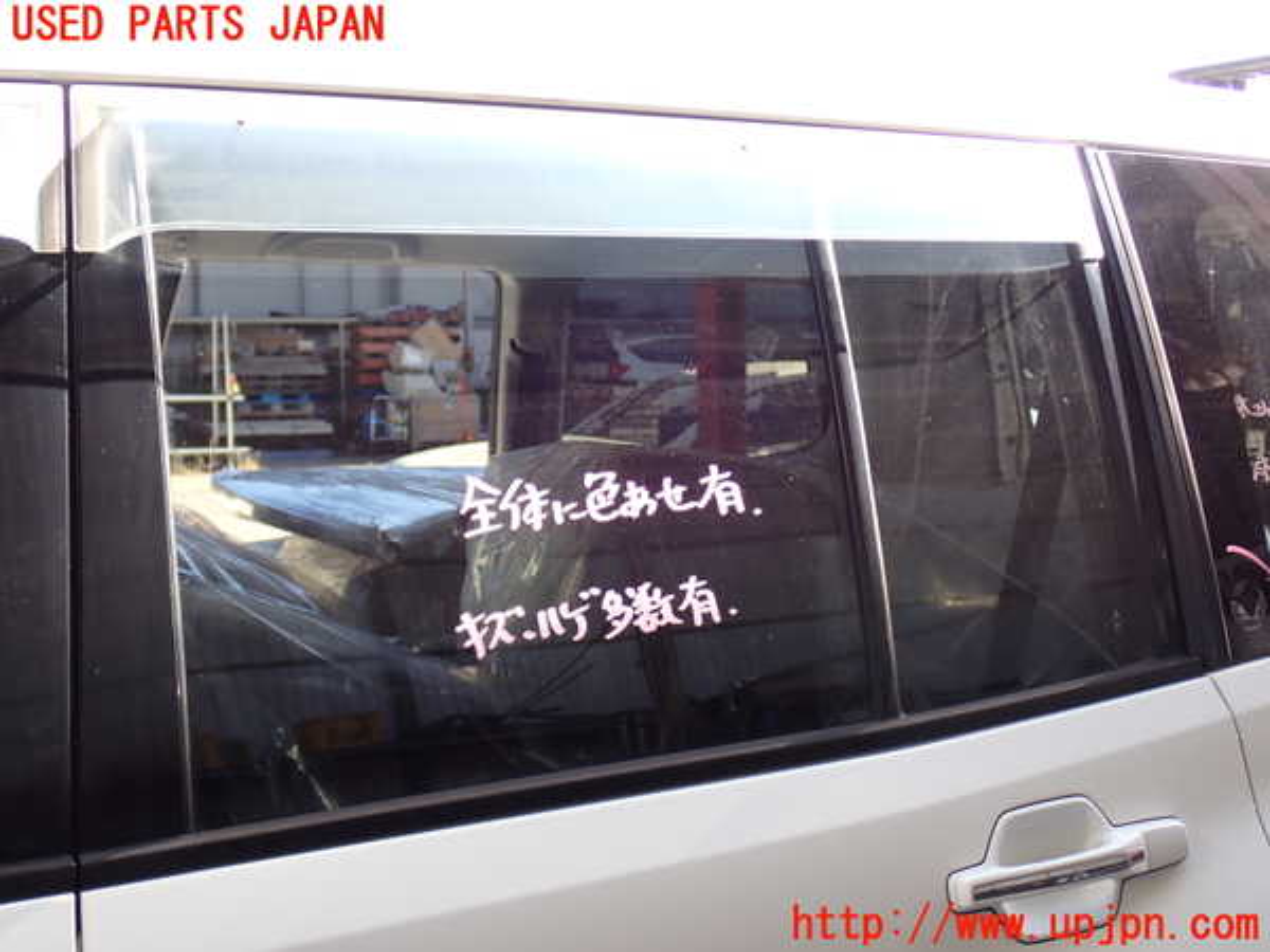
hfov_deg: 42.9
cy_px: 476
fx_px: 1614
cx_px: 635
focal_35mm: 44
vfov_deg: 32.9
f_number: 2.9
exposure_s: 1/80
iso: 100
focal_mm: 7.84
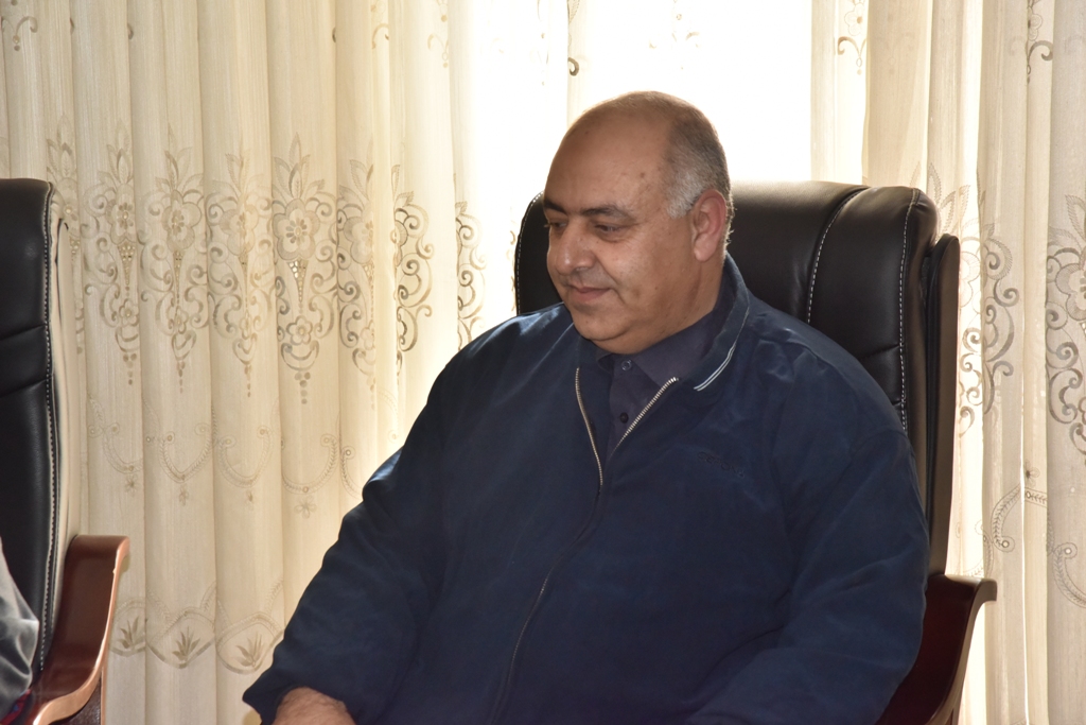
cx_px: 543
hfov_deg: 18.6
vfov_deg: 12.5
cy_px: 362
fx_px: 3319
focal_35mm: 110
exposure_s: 1/250
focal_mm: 110
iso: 2500
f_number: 10
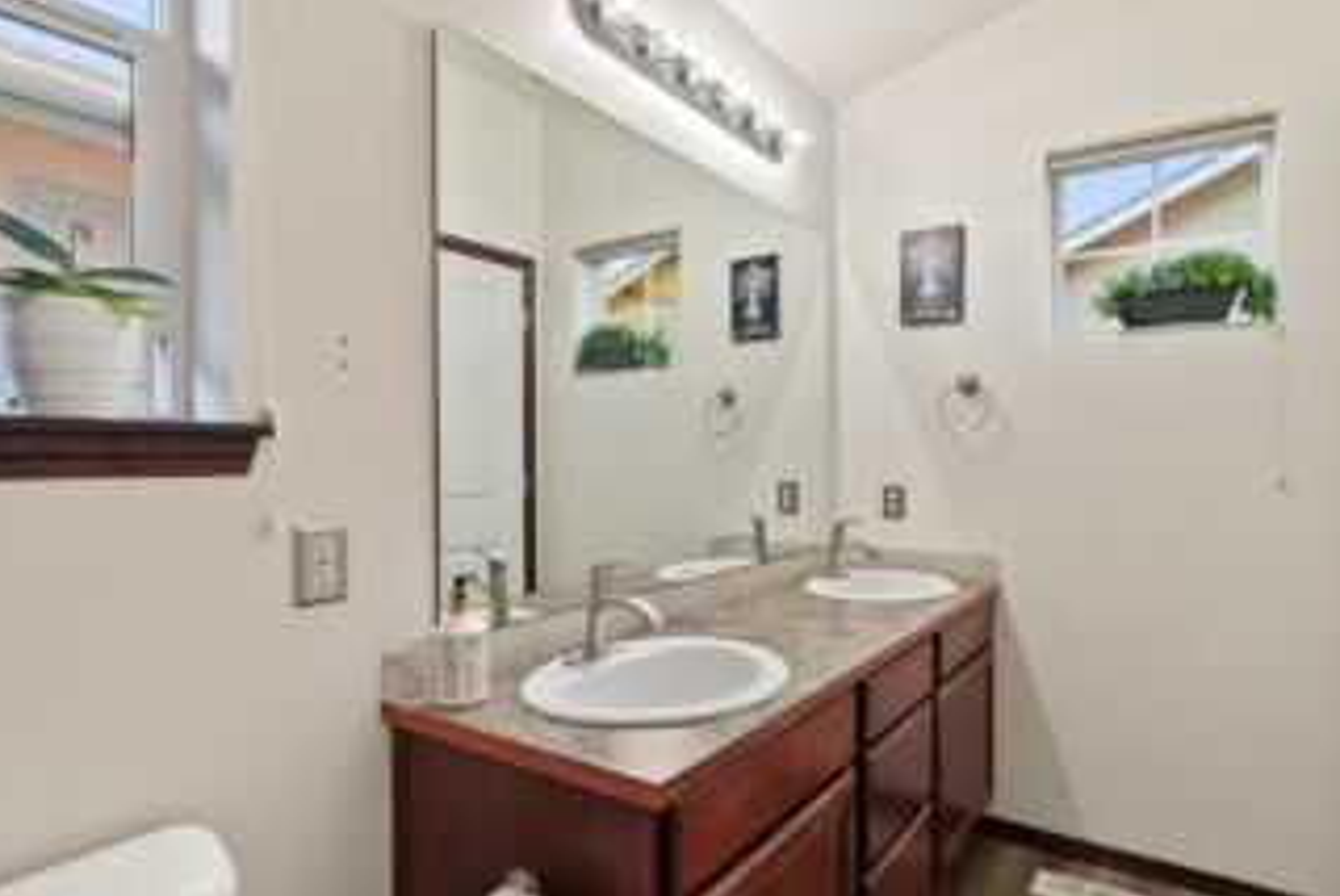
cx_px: 750
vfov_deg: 62.0
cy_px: 454
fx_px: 745
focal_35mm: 20
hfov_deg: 83.6
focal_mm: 16
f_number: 5
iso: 800
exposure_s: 1/5
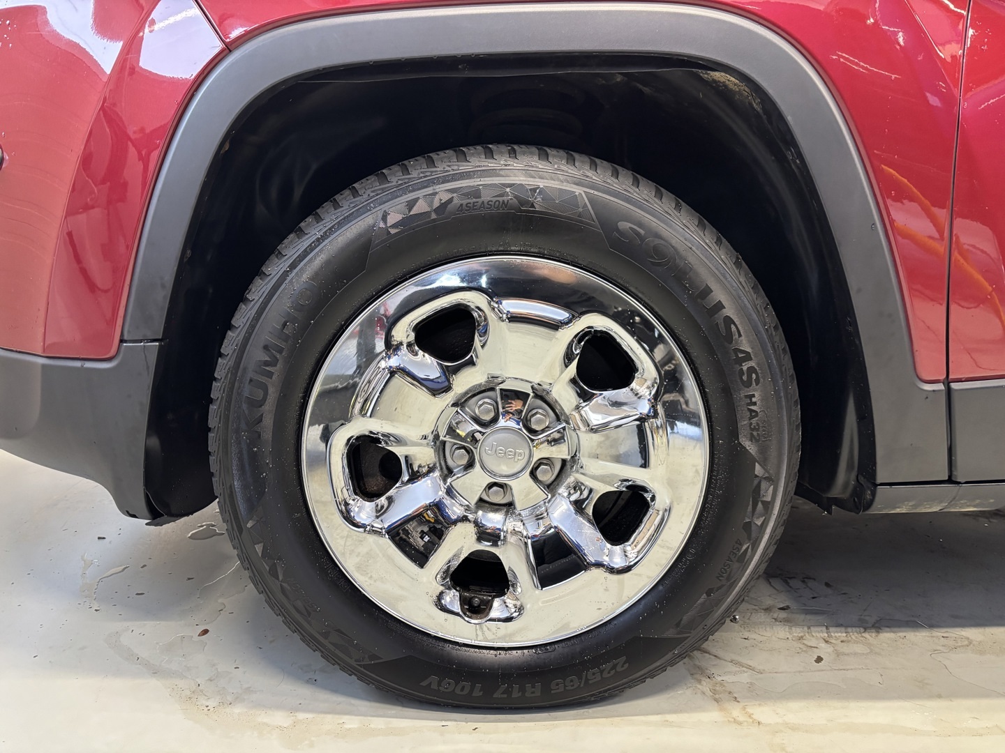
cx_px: 502
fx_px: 755
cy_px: 376
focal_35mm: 26
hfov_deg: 67.3
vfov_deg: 53.1
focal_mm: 5.96
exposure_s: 1/60
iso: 200
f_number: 1.6
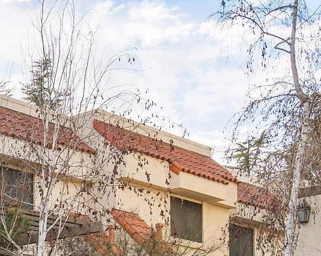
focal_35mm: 90
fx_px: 855
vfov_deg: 16.5
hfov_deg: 19.2
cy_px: 295
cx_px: -128
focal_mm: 25
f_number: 8
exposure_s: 1/1000
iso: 400
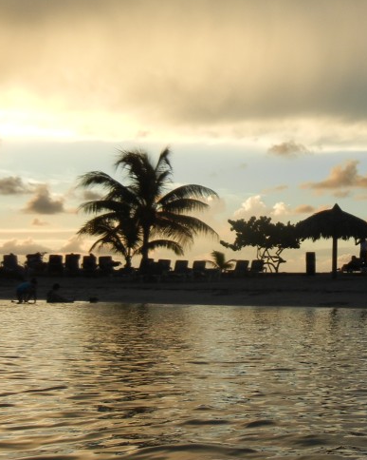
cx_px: 326
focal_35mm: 62
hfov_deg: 23.9
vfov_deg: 30.1
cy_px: 128
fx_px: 842
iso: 160
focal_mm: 5.4
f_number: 3.5
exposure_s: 1/509
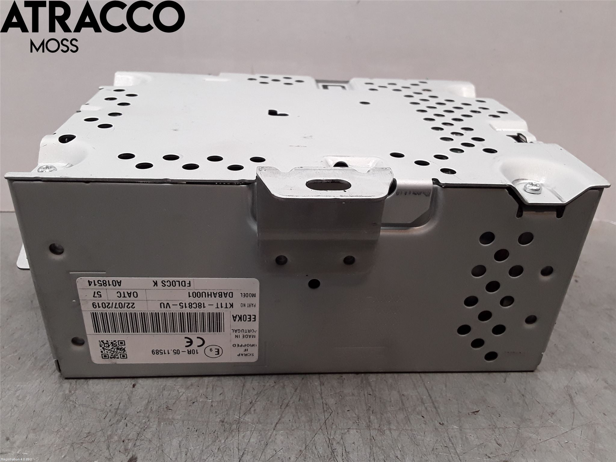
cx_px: 308
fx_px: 498
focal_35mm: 28
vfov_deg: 49.7
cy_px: 231
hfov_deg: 63.4
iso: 64
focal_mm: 2.91
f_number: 1.9
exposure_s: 1/100
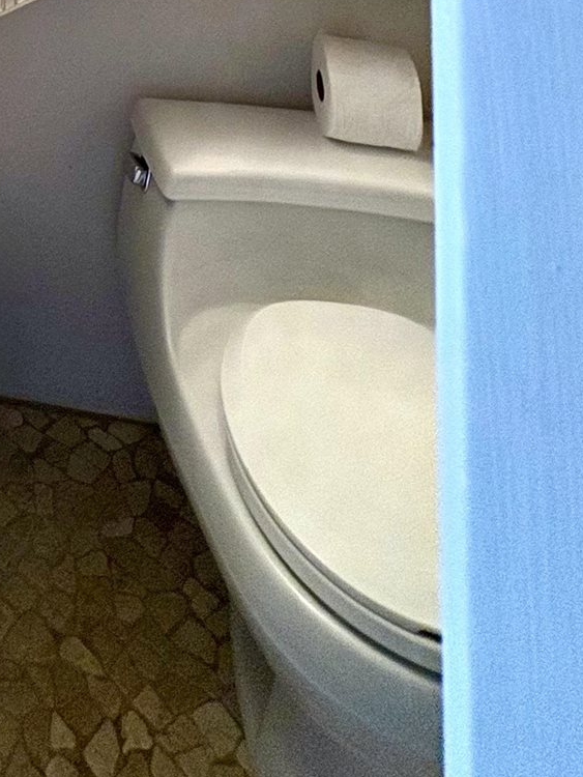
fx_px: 965
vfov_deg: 28.3
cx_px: -158
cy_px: -395
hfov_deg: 28.2
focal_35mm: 43
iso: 125
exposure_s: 1/120
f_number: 2.2
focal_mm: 2.22
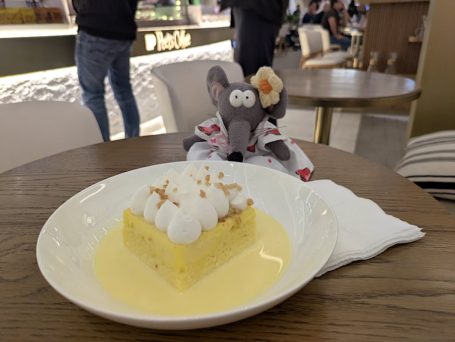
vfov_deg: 54.9
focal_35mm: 25
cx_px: 228
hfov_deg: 69.4
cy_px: 171
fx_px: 329
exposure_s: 1/100
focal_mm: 5.43
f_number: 1.89
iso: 51
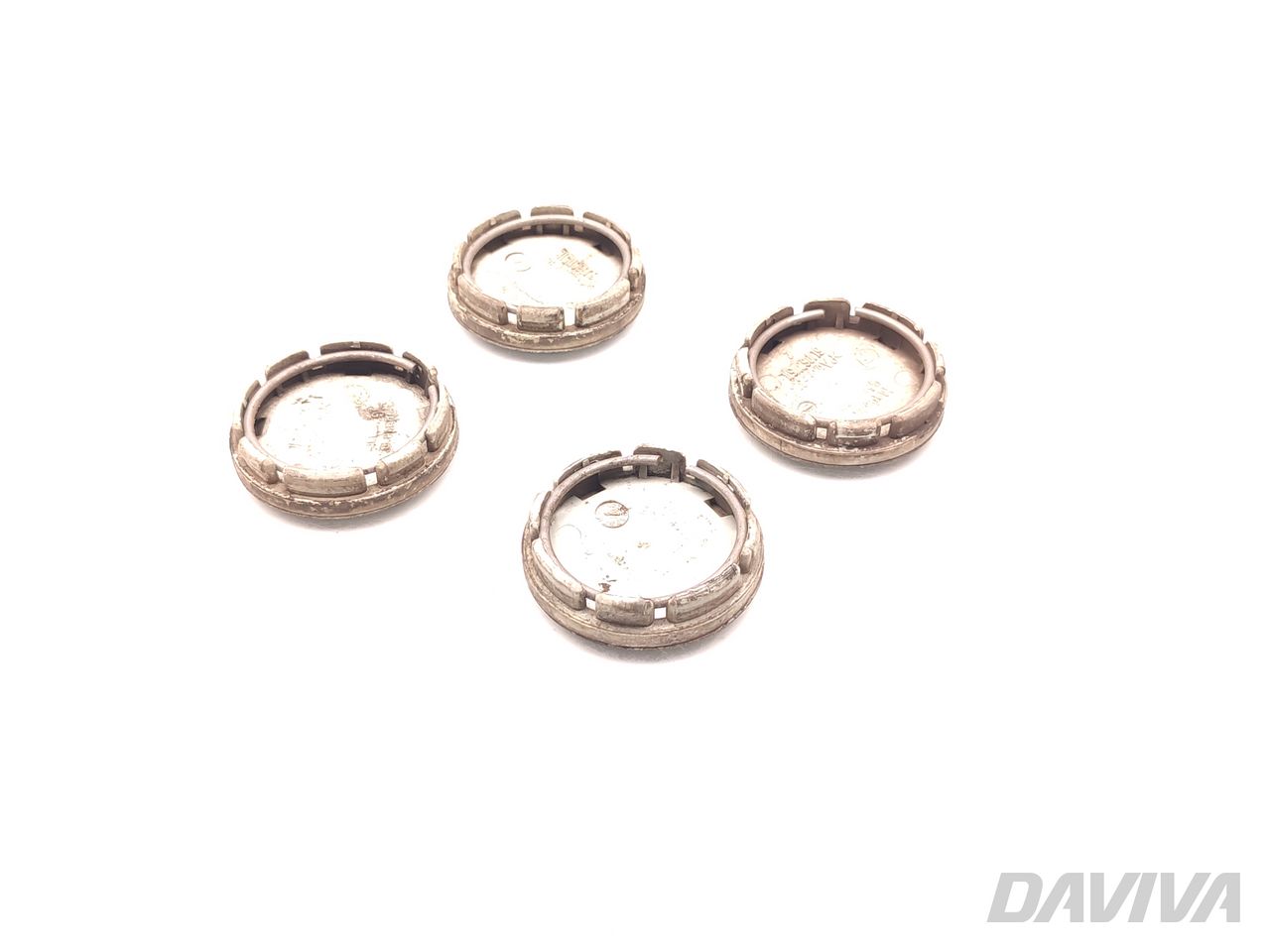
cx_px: 635
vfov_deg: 56.8
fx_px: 881
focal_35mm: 24
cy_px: 476
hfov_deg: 71.6
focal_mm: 5.89
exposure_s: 1/80
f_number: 1.89
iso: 160
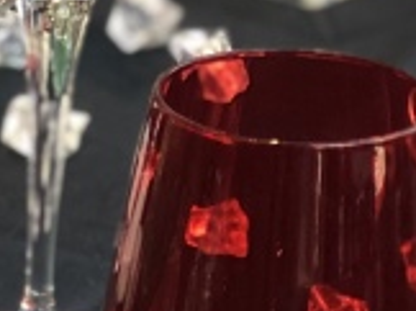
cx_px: -642
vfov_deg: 4.1
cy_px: 380
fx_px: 4332
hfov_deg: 5.3
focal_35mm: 361
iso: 50
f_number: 2.8
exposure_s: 1/33
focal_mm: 6.6
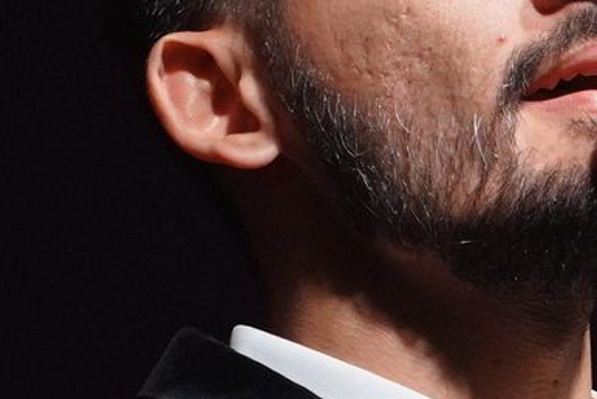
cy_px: 576
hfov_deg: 1.5
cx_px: 224
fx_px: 22221
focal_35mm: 1339
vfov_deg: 1.0
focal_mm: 135
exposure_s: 1/400
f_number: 1.8
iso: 500
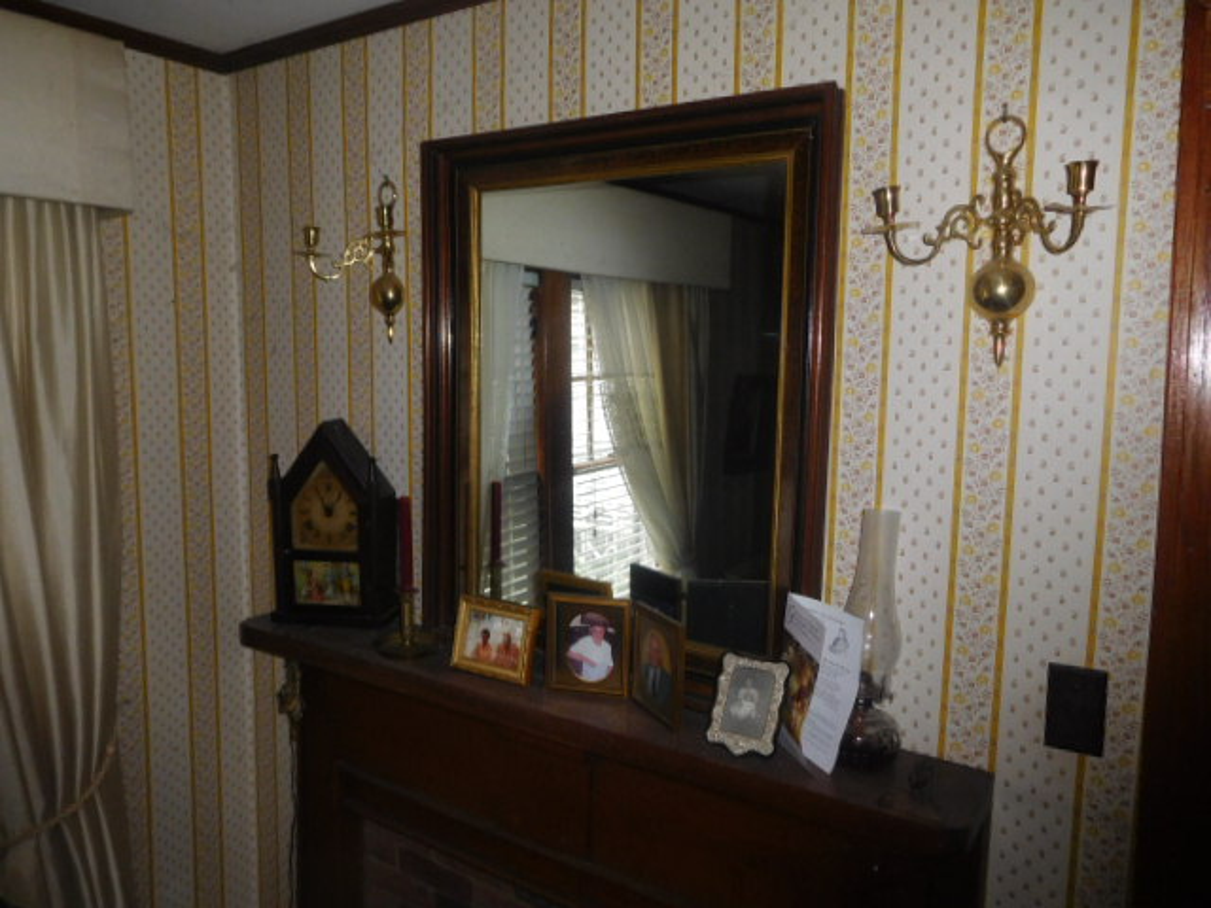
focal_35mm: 25
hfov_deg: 69.4
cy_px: 454
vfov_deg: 54.9
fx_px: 875
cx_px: 606
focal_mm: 4.5
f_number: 3.4
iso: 200
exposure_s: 1/30
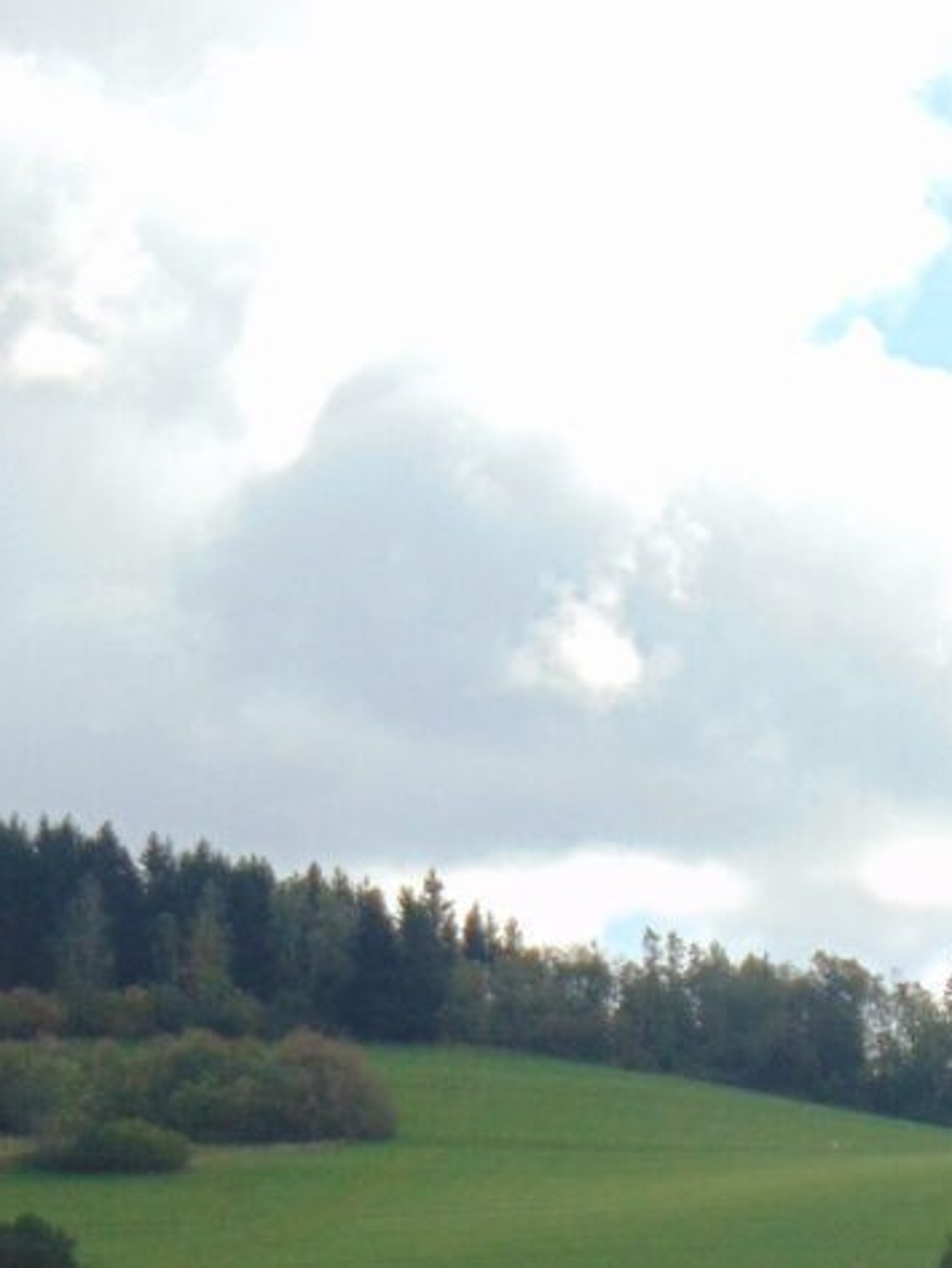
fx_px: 12059
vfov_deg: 6.0
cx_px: 737
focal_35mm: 329
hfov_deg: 4.5
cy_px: 1281
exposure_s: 1/640
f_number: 3.9
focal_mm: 19.4
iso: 80
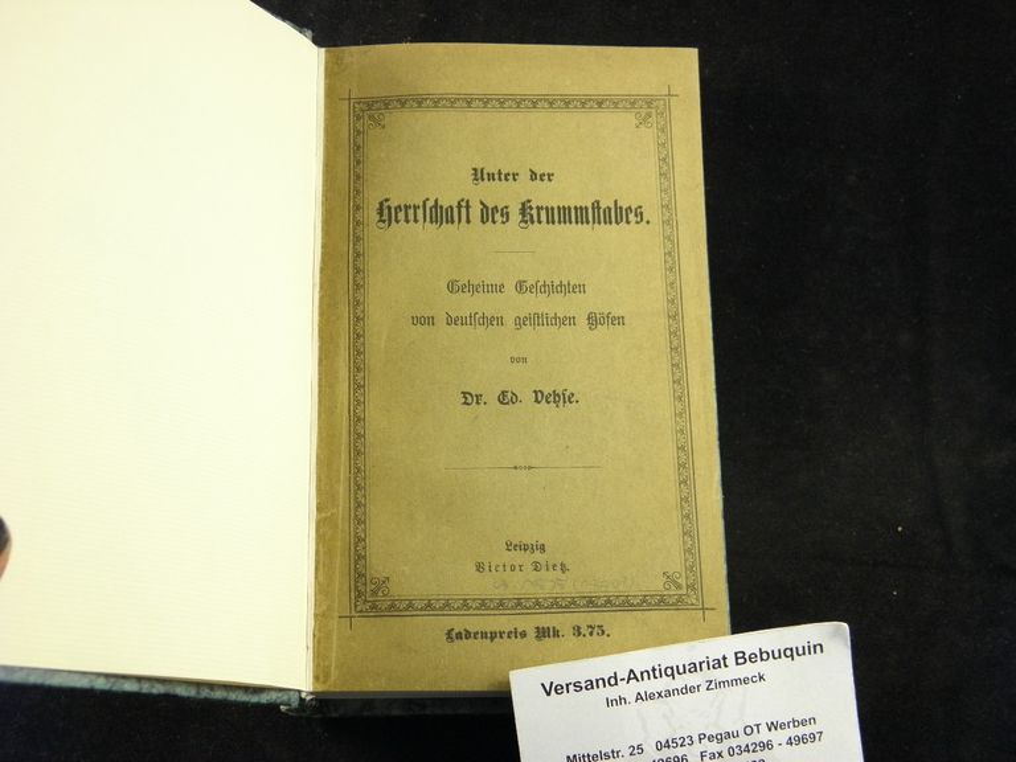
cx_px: 508
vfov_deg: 29.1
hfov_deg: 38.2
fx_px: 1468
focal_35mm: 50
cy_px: 381
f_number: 4
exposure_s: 1/20
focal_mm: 9.1
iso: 200
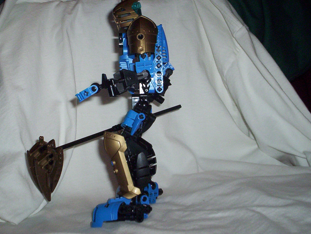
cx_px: 139
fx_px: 414
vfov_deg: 31.6
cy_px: 98
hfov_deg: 41.1
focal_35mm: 46
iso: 140
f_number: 4.5
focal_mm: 4.99
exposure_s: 1/60
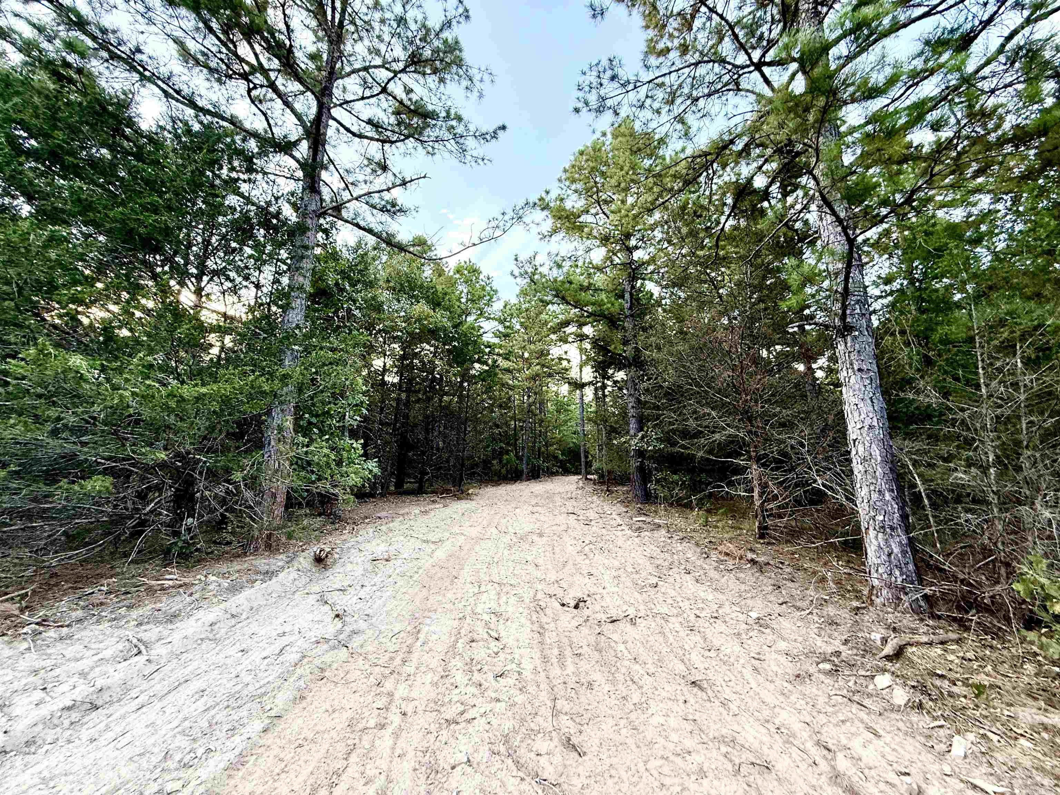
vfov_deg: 85.7
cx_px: 530
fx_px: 429
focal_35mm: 14
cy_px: 398
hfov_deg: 102.1
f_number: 2.2
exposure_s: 1/99
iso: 125
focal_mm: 2.22
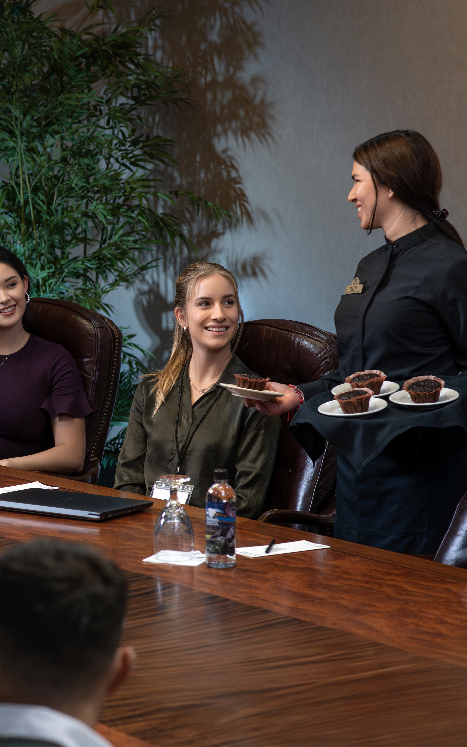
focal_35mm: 130
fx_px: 2647
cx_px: -87
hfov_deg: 9.9
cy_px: 374
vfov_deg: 16.1
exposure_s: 1/60
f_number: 5
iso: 640
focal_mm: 85
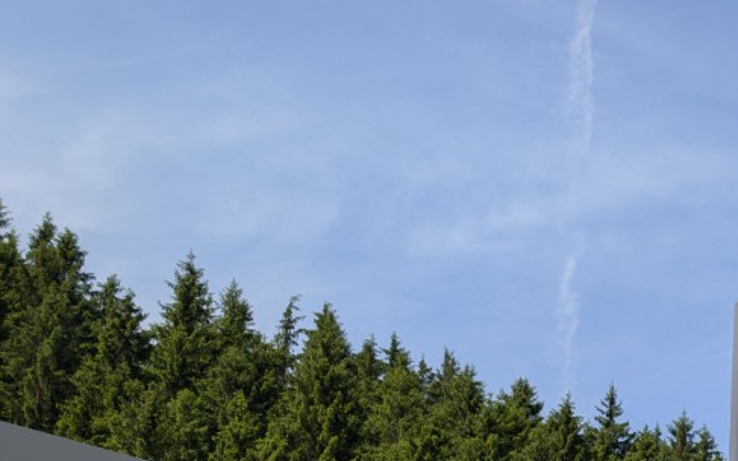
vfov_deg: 15.4
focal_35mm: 75
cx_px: 1067
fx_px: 1508
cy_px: 775
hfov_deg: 23.0
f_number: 1.68
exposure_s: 1/1055
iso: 20
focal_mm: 6.9
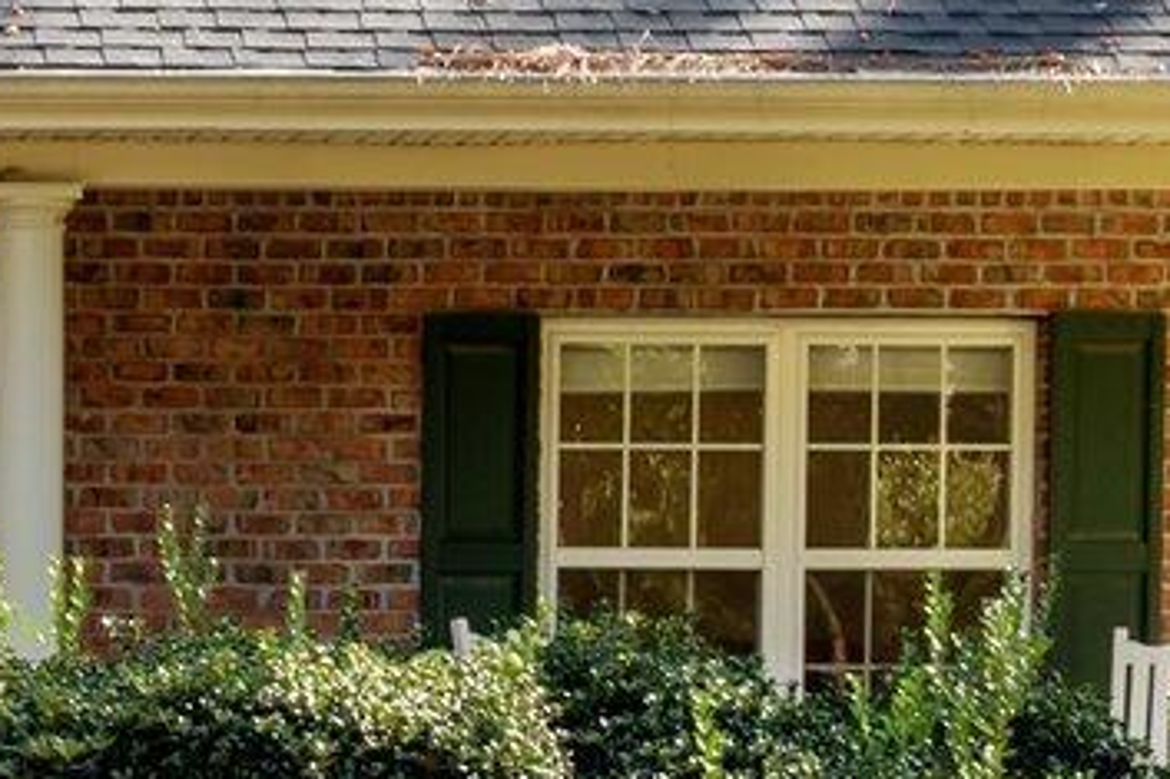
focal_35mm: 174
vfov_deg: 7.9
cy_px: 184
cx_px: -839
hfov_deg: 11.1
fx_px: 5652
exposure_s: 1/40
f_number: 7.1
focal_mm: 30
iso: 64
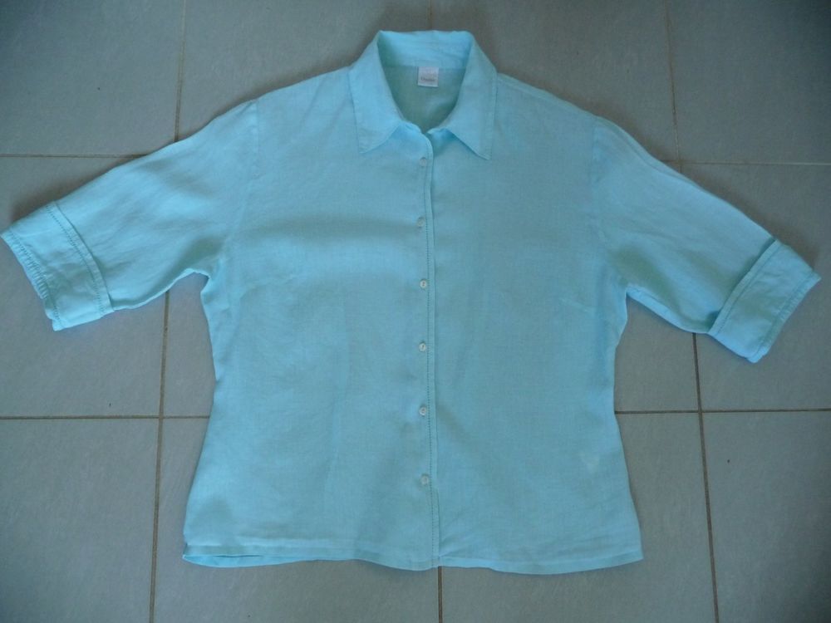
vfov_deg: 49.7
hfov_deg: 63.4
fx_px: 672
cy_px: 312
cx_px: 416
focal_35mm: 28
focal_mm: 4.7
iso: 320
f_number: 3.3
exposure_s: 1/30
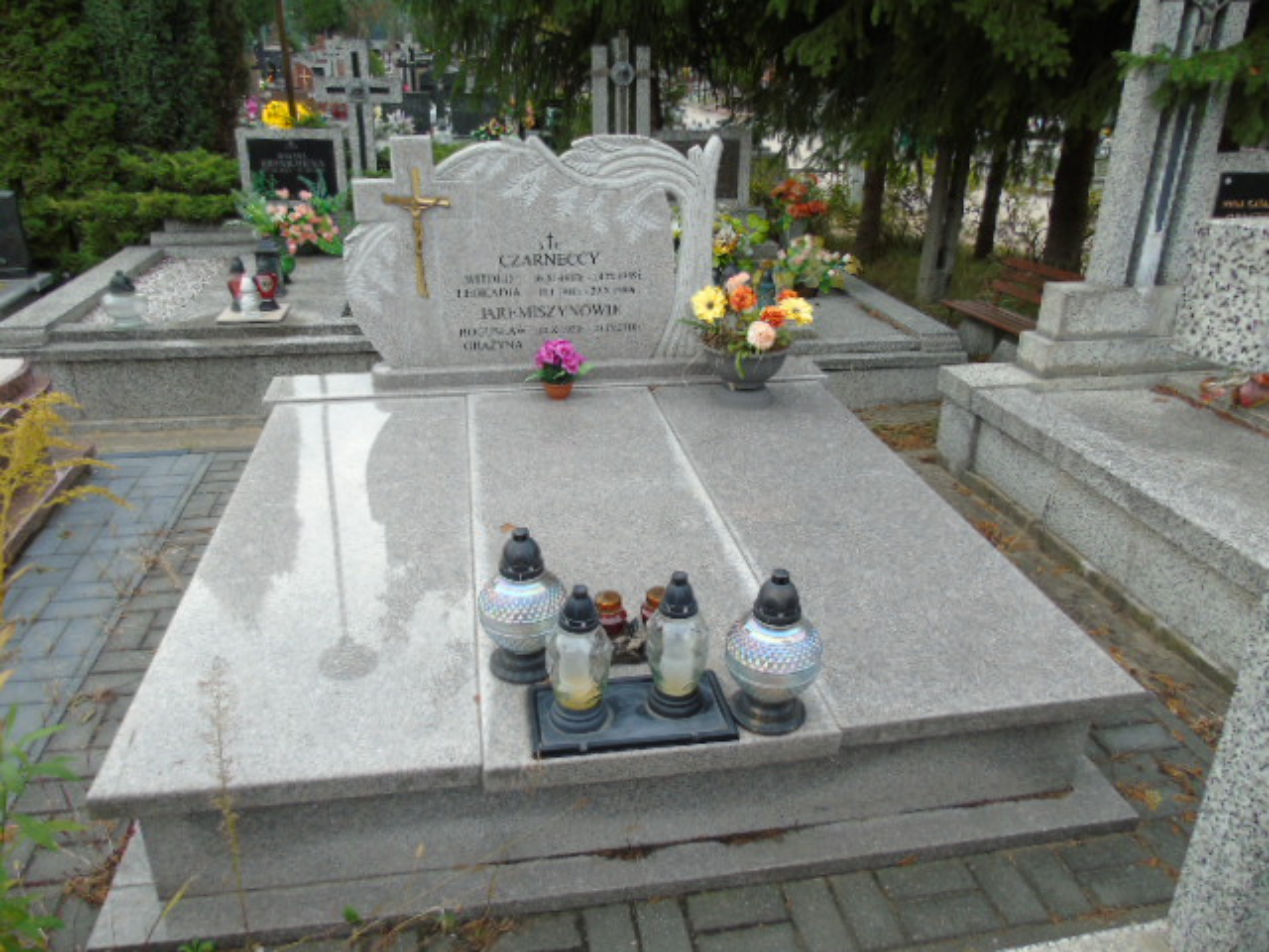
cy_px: 476
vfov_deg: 54.9
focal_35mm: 25
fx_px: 916
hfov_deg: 69.4
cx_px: 634
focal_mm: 4.4
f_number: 3.4
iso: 80
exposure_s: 1/125
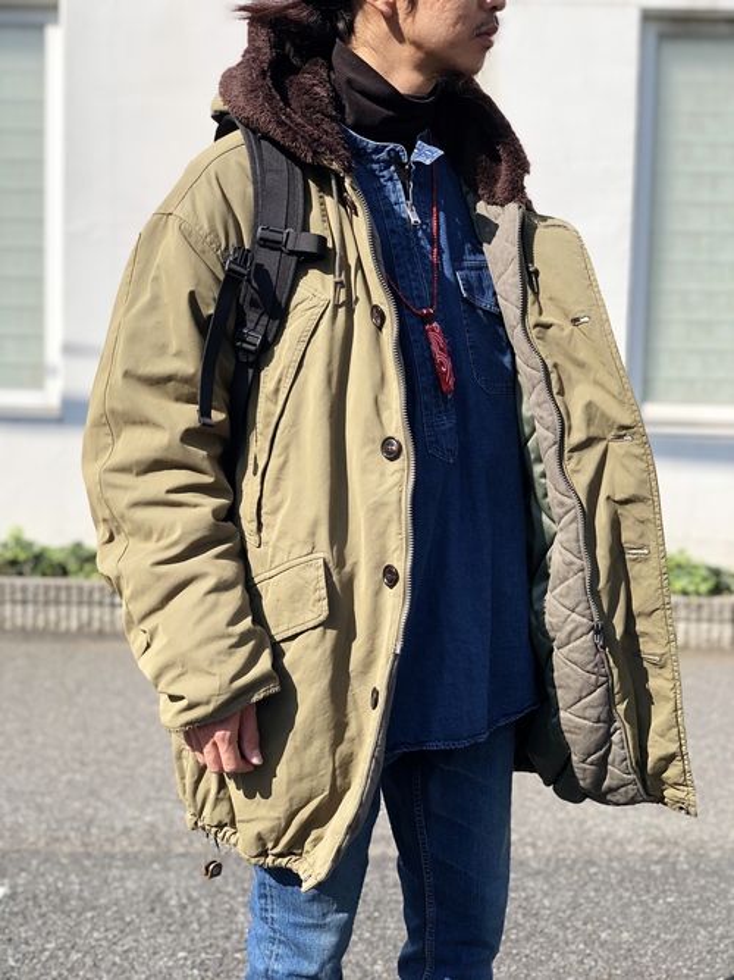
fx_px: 1471
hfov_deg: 28.0
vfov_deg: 36.8
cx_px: 367
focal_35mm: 52
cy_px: 490
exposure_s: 1/649
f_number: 2.4
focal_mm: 6
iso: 16
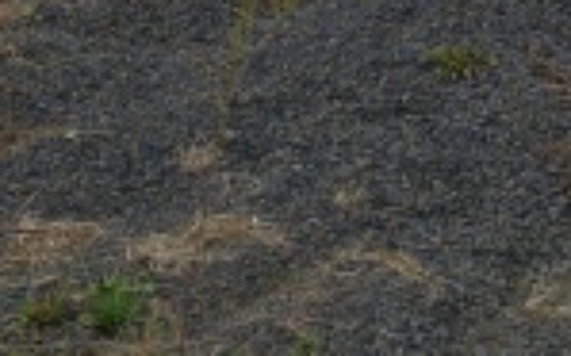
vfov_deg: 6.1
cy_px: -781
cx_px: 694
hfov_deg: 10.6
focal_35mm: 194
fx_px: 3018
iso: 50
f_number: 4.6
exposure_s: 1/320
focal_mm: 6.1
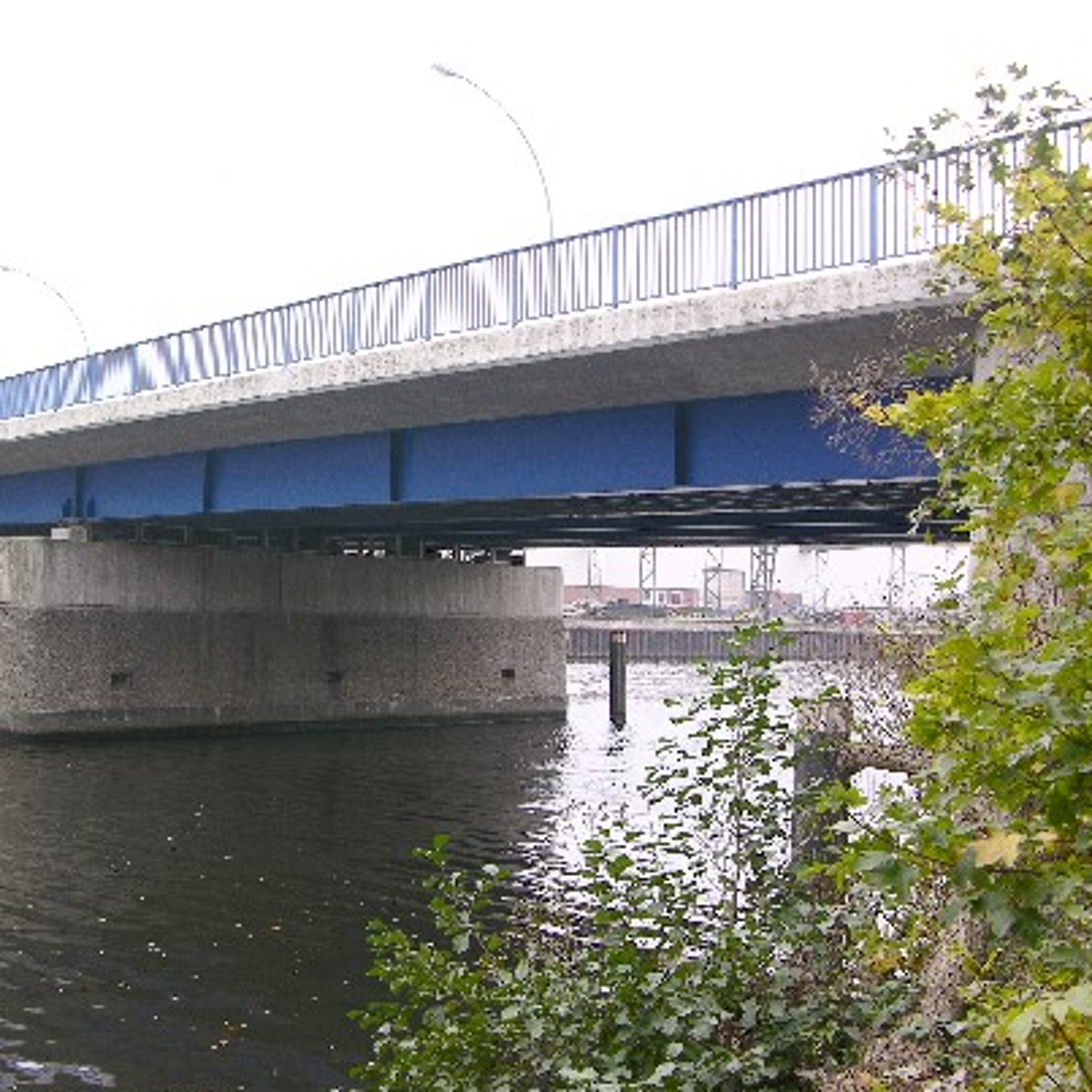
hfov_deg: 37.3
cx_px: 400
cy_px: 504
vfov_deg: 37.5
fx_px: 1606
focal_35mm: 45
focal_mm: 8.9
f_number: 3.2
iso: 50
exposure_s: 1/25.7
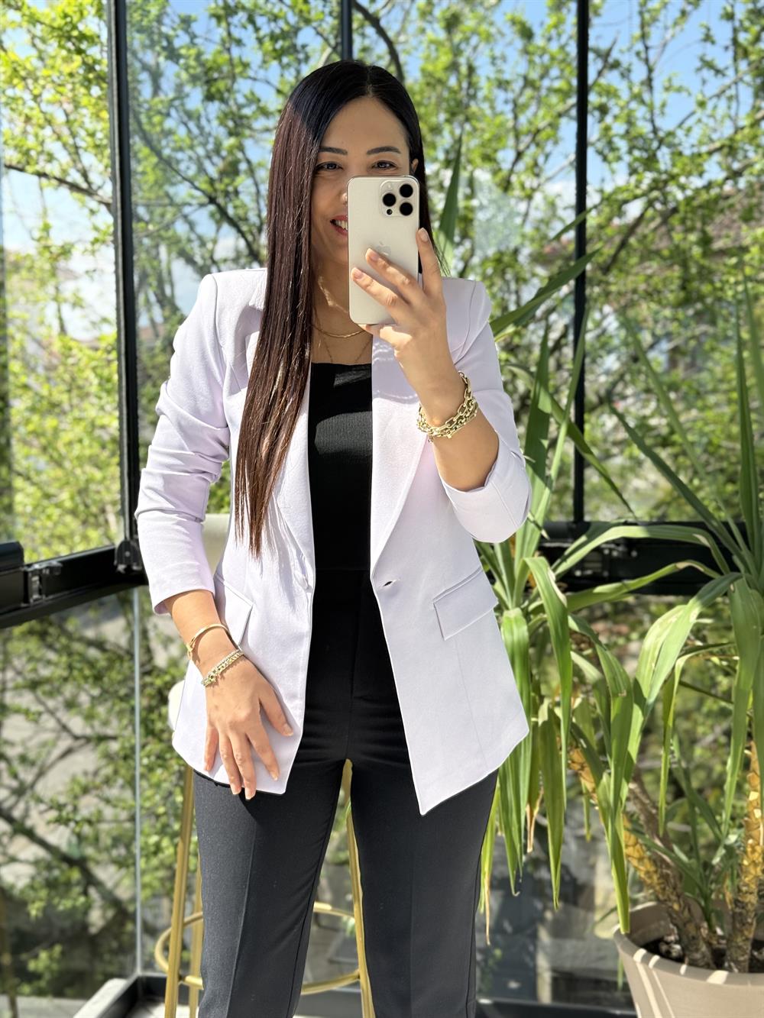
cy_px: 509
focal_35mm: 48
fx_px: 1412
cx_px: 382
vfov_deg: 39.7
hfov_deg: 30.3
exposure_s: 1/987
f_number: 1.78
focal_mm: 6.76
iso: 80
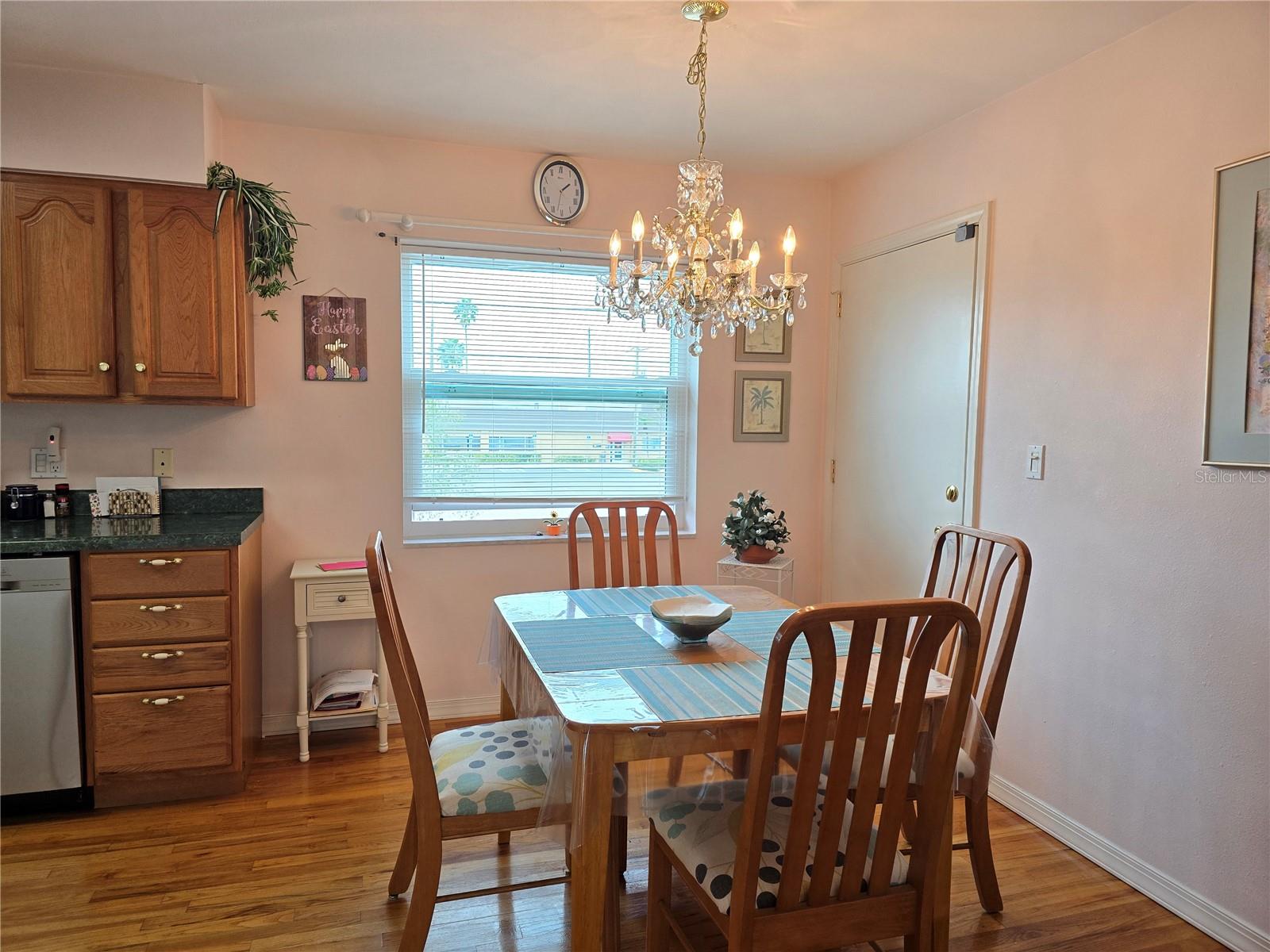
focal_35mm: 23
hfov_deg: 73.9
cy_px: 476
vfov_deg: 58.9
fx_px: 844
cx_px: 635
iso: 100
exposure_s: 1/120
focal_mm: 6.3
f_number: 1.7
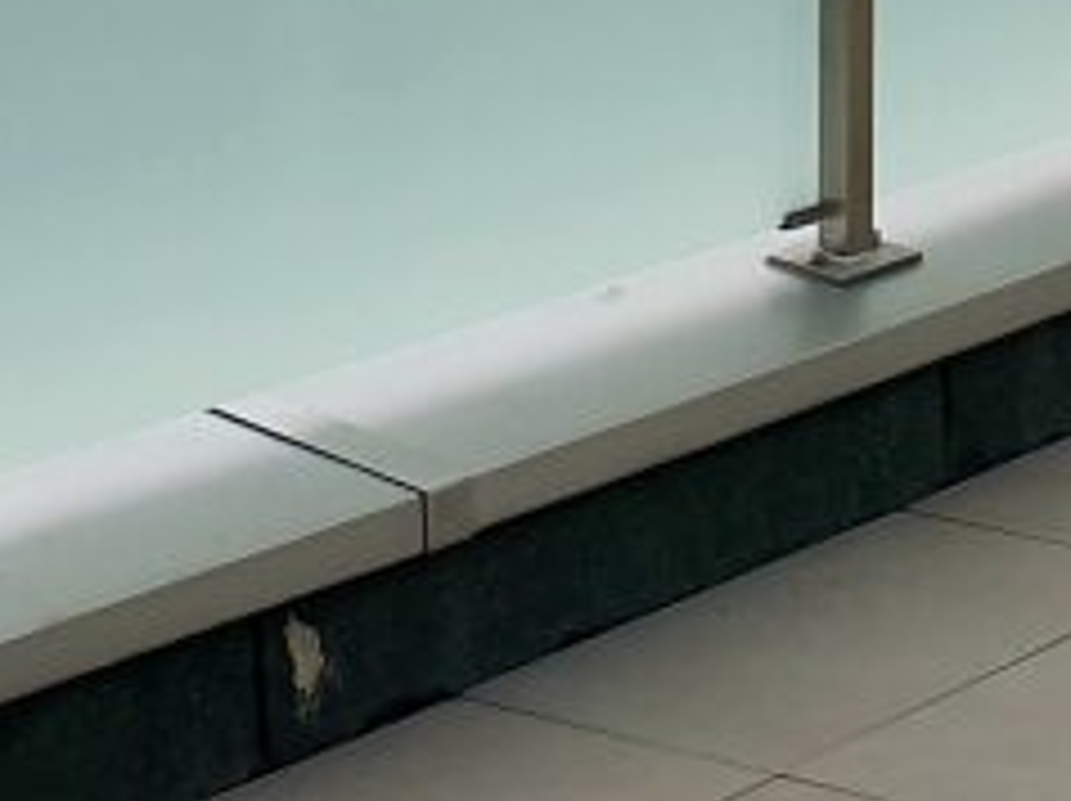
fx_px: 4729
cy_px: -652
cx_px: 1490
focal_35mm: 153
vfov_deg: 9.2
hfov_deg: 12.4
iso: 50
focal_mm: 4.3
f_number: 2.4
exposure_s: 1/1678
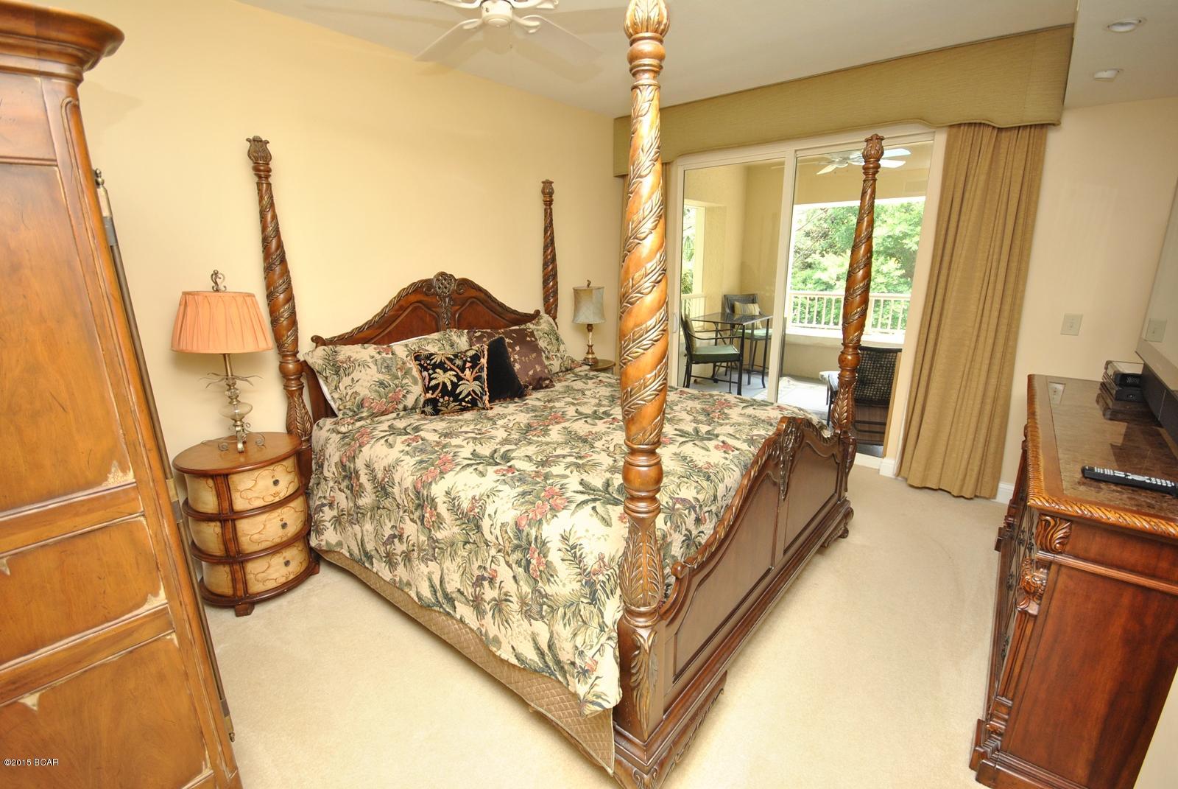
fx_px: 491
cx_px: 589
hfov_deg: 100.3
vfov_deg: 77.5
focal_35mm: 15
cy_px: 394
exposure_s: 1/30
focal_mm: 10
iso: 400
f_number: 5
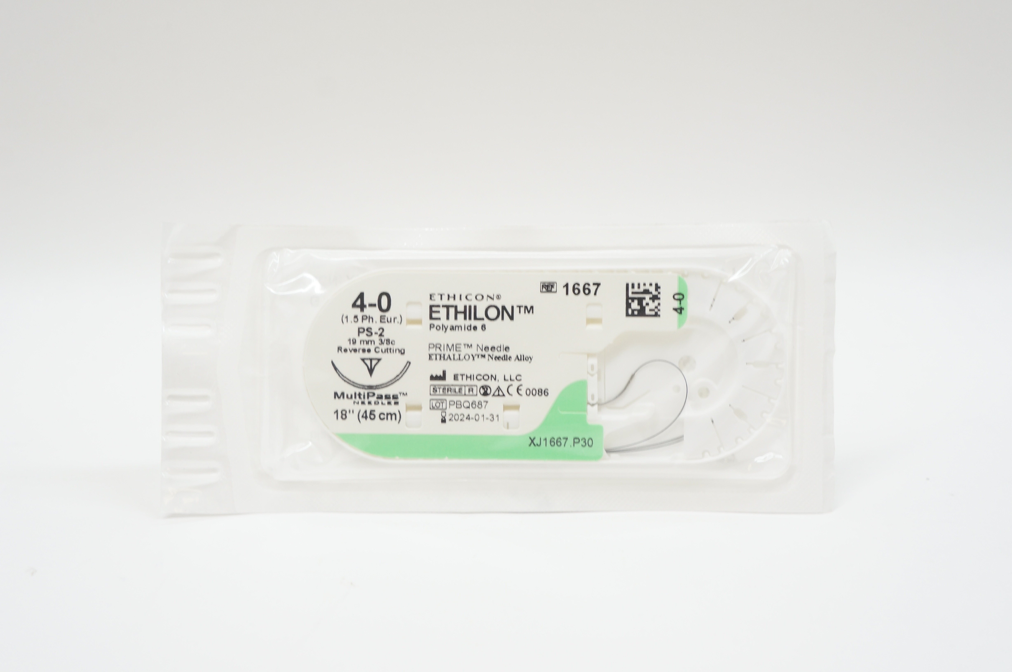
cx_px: 506
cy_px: 336
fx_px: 1222
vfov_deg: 30.8
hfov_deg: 45.0
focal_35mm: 44
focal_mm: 29
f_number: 7.1
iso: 400
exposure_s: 1/40
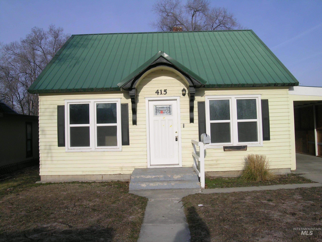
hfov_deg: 63.4
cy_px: 121
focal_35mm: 28
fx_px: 260
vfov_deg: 49.7
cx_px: 161
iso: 71
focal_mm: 5.8
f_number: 7.9
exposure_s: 1/333
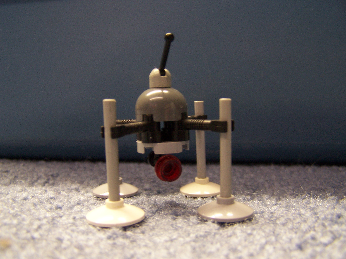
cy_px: 130
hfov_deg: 49.0
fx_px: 380
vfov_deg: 37.7
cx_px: 173
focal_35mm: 38
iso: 140
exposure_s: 1/8
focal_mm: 6.3
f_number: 2.8
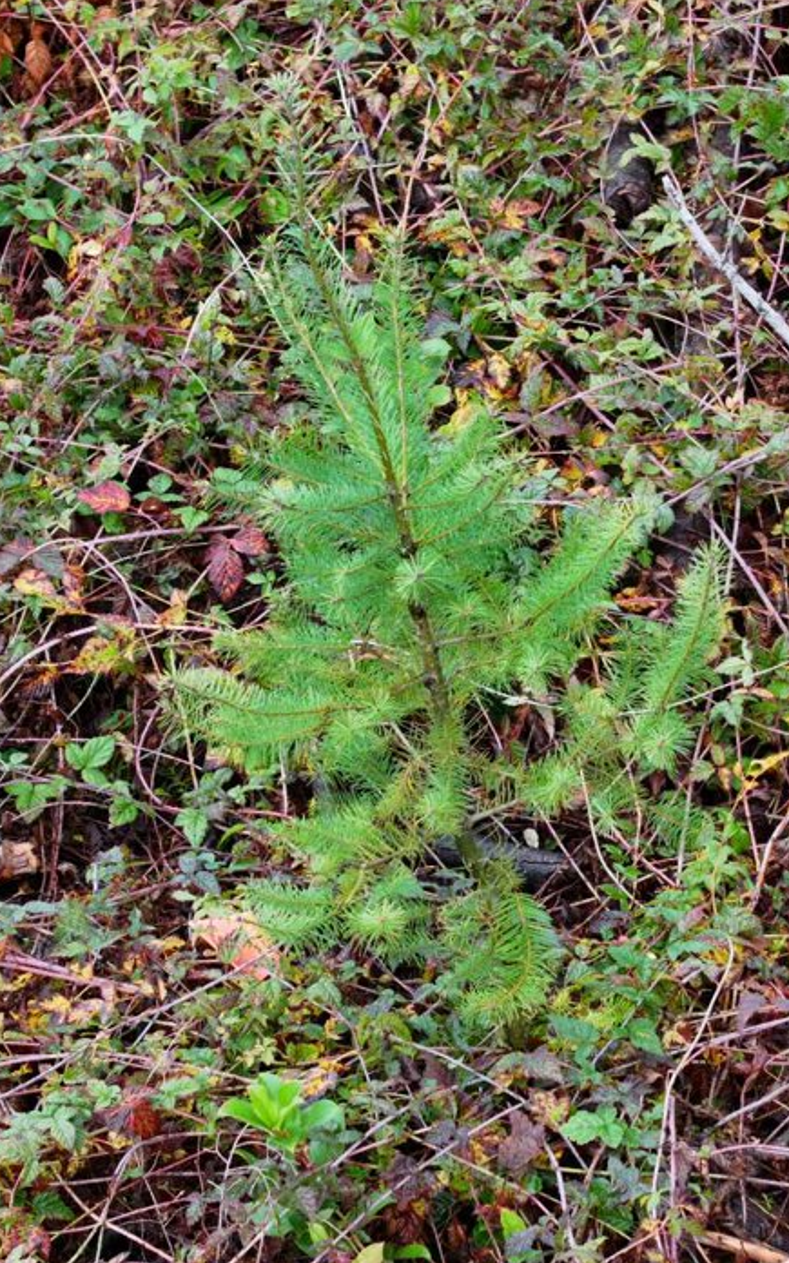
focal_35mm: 128
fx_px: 4404
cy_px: 543
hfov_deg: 10.2
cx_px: 526
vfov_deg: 16.3
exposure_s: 1/120
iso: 100
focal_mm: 19.35
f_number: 2.8
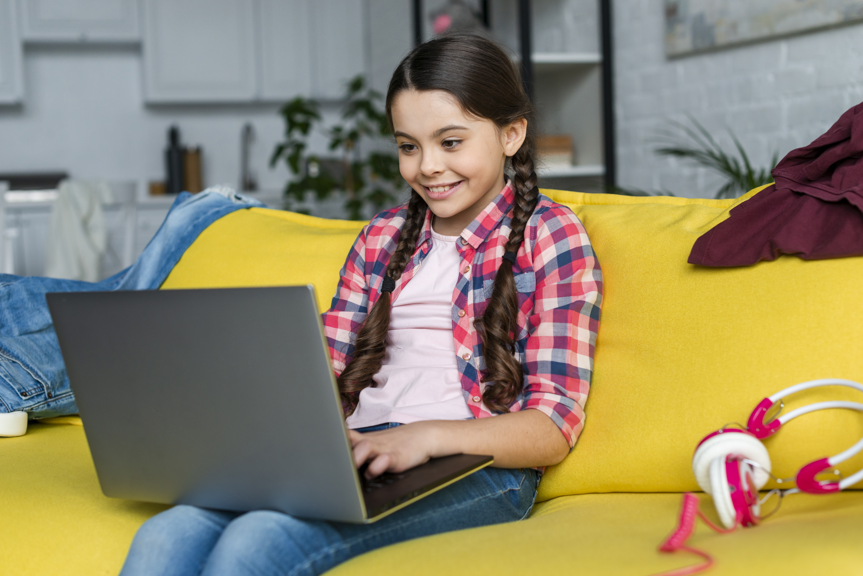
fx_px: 1199
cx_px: 432
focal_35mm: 50
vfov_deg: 27.0
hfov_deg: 39.6
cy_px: 288
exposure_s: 1/160
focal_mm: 50
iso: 500
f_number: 3.2
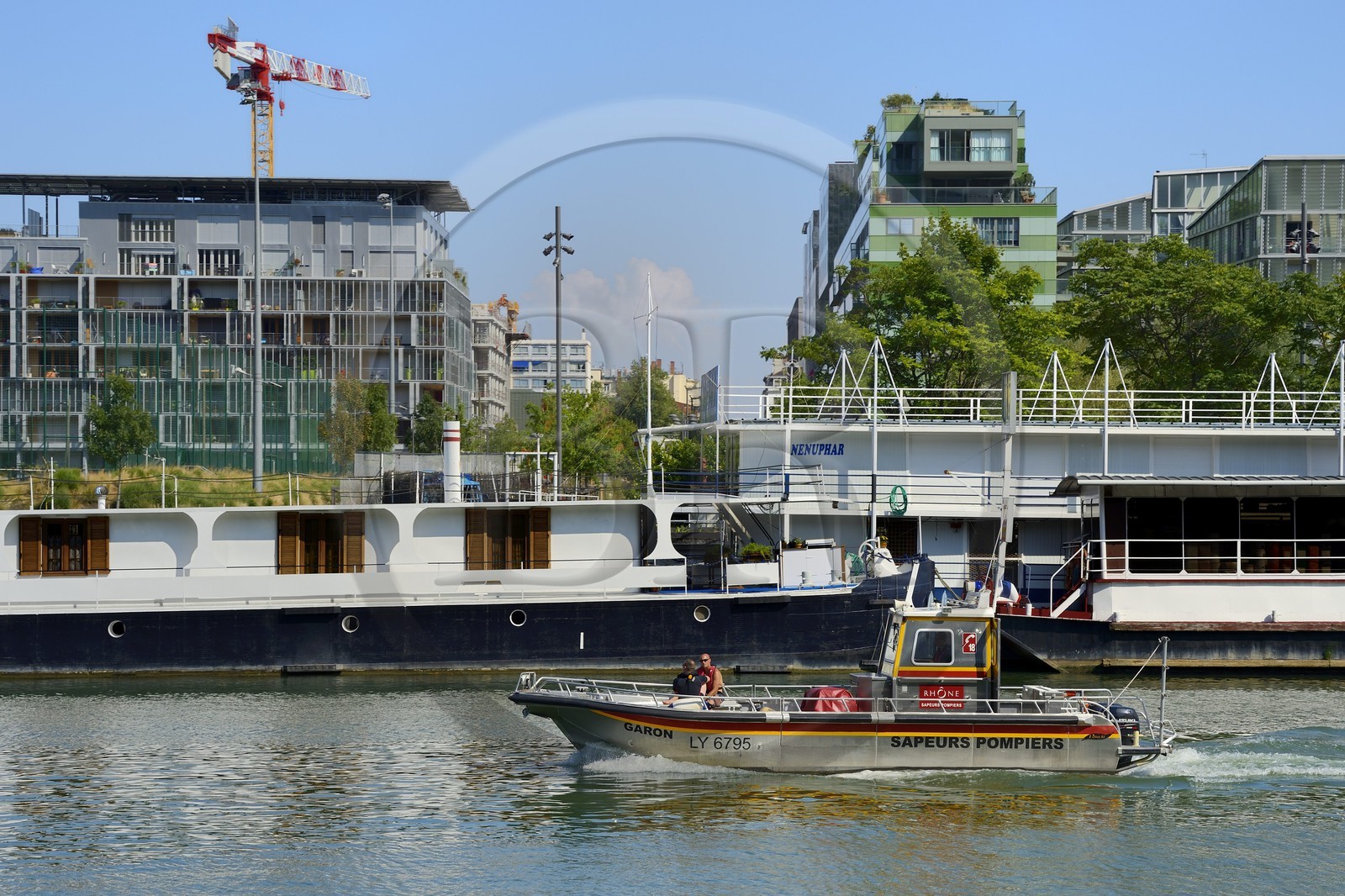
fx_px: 3175
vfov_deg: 16.1
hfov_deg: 23.9
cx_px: 672
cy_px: 448
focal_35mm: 85
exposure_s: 1/320
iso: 200
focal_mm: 85
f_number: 11
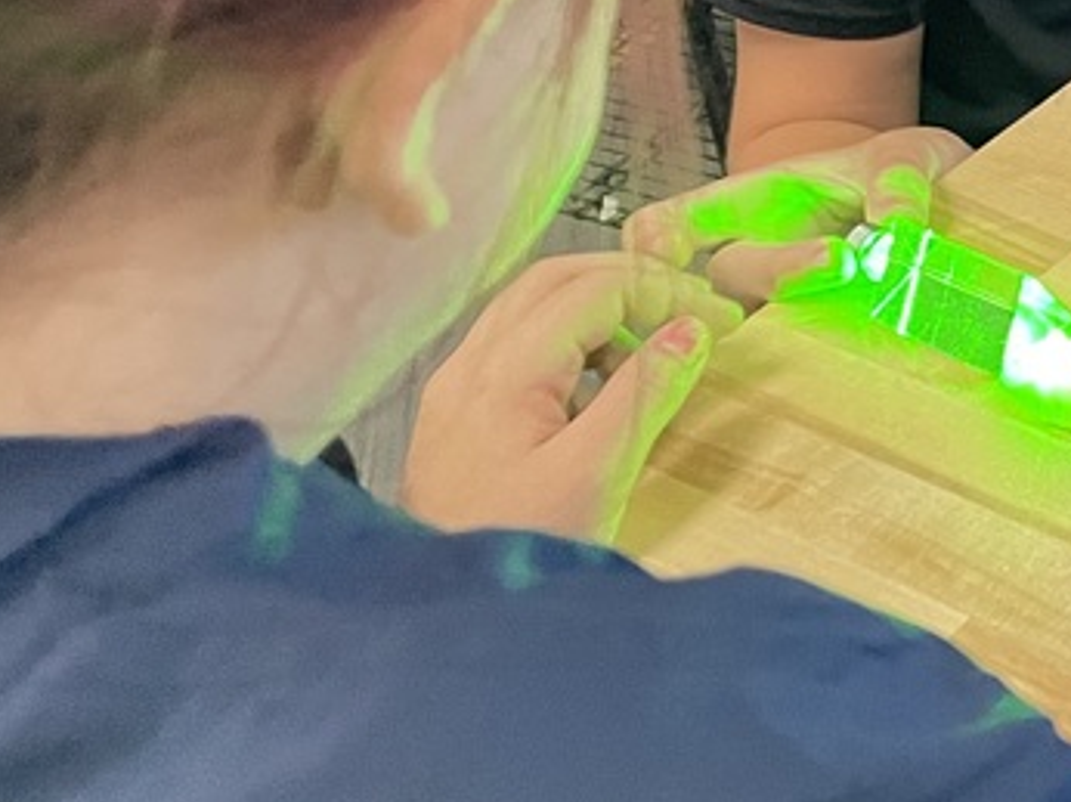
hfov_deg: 22.2
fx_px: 2381
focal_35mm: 77
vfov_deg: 18.5
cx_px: 1461
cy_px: -56
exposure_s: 1/54
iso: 500
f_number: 1.6
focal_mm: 4.2
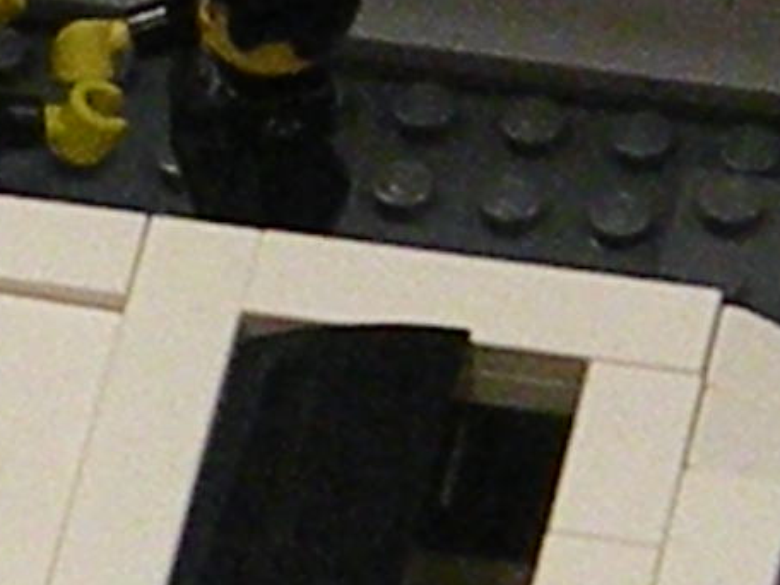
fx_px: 17193
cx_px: -53
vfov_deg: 1.9
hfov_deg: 2.6
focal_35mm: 763
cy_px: 164
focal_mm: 30.1
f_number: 4.5
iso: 1600
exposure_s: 1/110
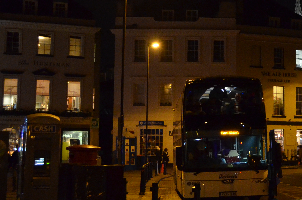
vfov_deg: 15.5
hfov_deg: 22.8
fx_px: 728
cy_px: 41
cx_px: 278
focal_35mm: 87
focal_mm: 26
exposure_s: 1/30
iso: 2800
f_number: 4.2
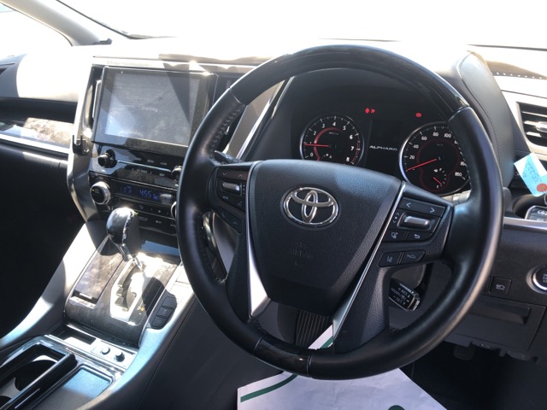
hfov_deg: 63.4
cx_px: 274
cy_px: 205
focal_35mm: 28
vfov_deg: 49.7
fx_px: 442
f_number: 1.8
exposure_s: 1/60
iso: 25
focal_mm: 3.99
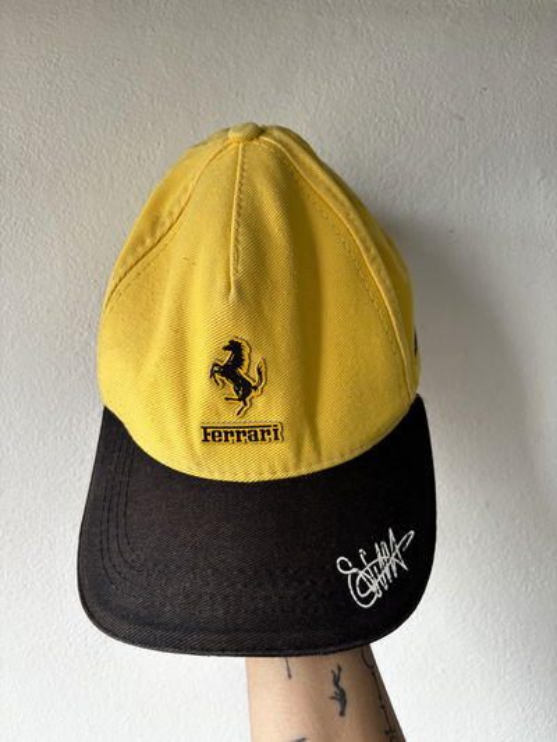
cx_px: 278
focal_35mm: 26
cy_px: 371
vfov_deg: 67.3
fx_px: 558
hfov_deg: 53.1
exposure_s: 1/50
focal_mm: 5.96
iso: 125
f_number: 1.6
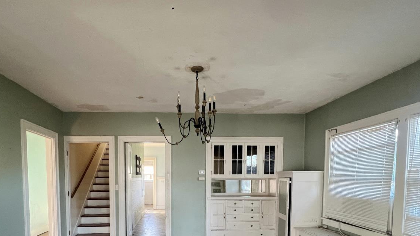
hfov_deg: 86.3
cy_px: 192
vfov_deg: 51.9
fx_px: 223
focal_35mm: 20
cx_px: 186
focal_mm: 1.57
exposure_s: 1/60
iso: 320
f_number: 1.8
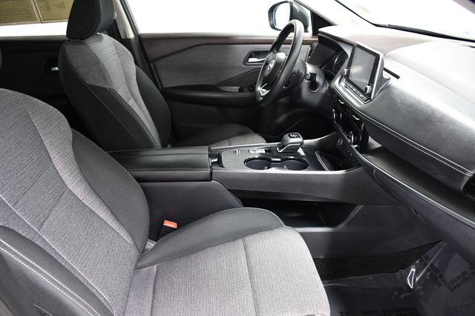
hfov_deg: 67.4
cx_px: 238
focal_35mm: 27
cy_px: 158
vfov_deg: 47.9
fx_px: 356
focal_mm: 18
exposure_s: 1/60
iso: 2500
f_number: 4
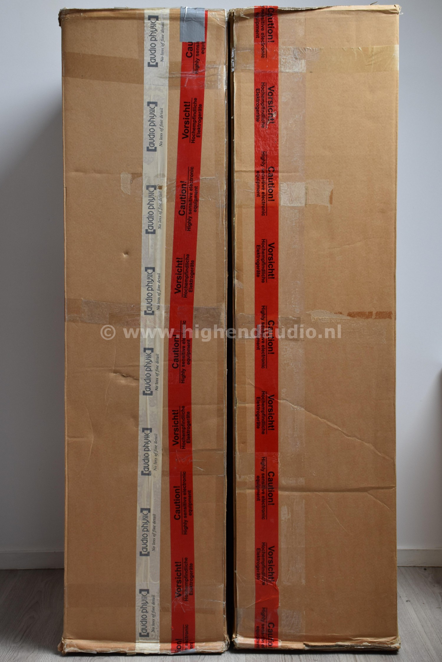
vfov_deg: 38.9
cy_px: 331
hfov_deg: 26.5
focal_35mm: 51
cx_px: 221
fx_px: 939
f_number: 6.3
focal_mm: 34
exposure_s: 1/160
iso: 400
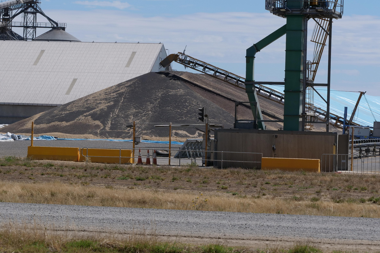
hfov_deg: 12.2
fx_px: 1773
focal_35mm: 168
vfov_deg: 8.2
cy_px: 74
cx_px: 161
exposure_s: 1/1600
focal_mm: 60
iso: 200
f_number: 7.1
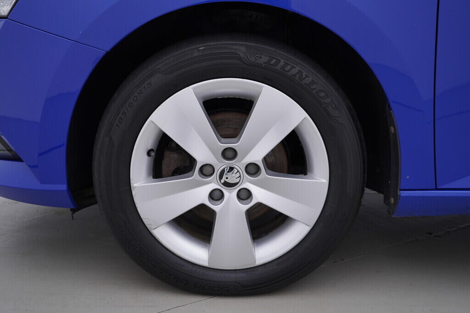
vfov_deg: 36.9
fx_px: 470
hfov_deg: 53.1
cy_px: 156
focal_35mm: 36
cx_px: 235
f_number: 4
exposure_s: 1/80
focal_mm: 24
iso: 125
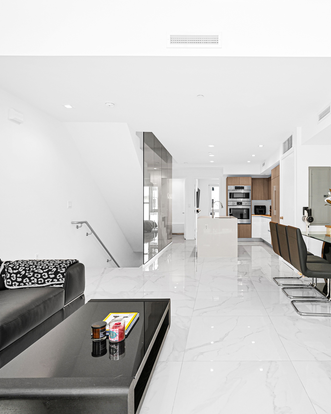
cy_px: 207
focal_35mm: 21
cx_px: 215
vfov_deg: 77.6
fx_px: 257
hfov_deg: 64.2
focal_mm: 14
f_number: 4
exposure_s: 1/40
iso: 100
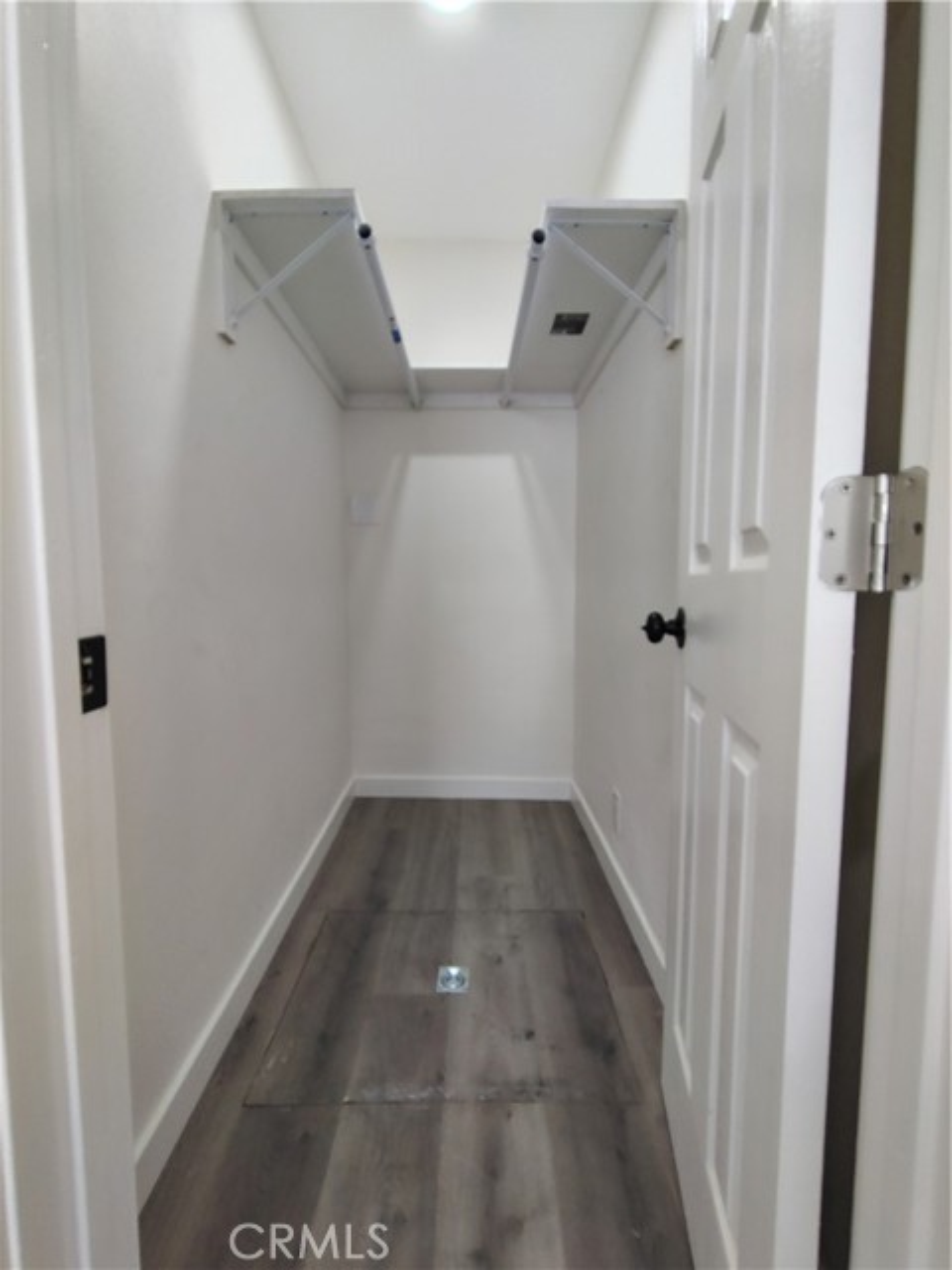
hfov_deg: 78.1
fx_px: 587
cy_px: 635
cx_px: 476
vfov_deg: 94.5
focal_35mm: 16
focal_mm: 2.13
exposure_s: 1/60
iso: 306
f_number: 2.2
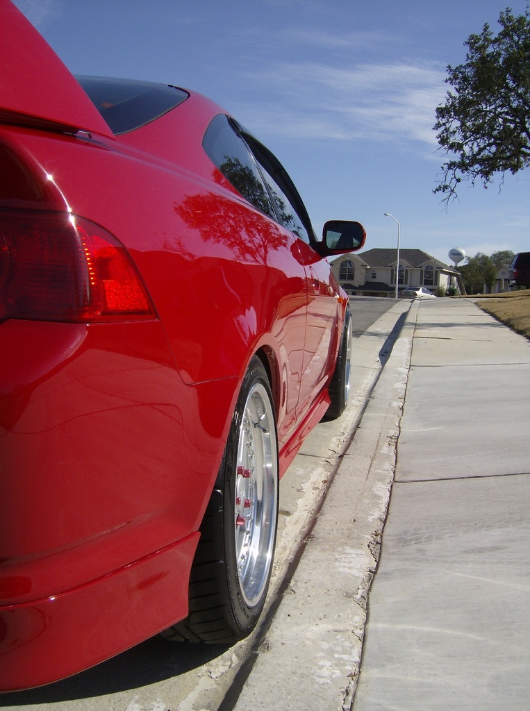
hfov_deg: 39.5
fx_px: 738
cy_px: 356
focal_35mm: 36
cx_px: 265
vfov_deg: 51.5
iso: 100
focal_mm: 6
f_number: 4.7
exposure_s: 1/877
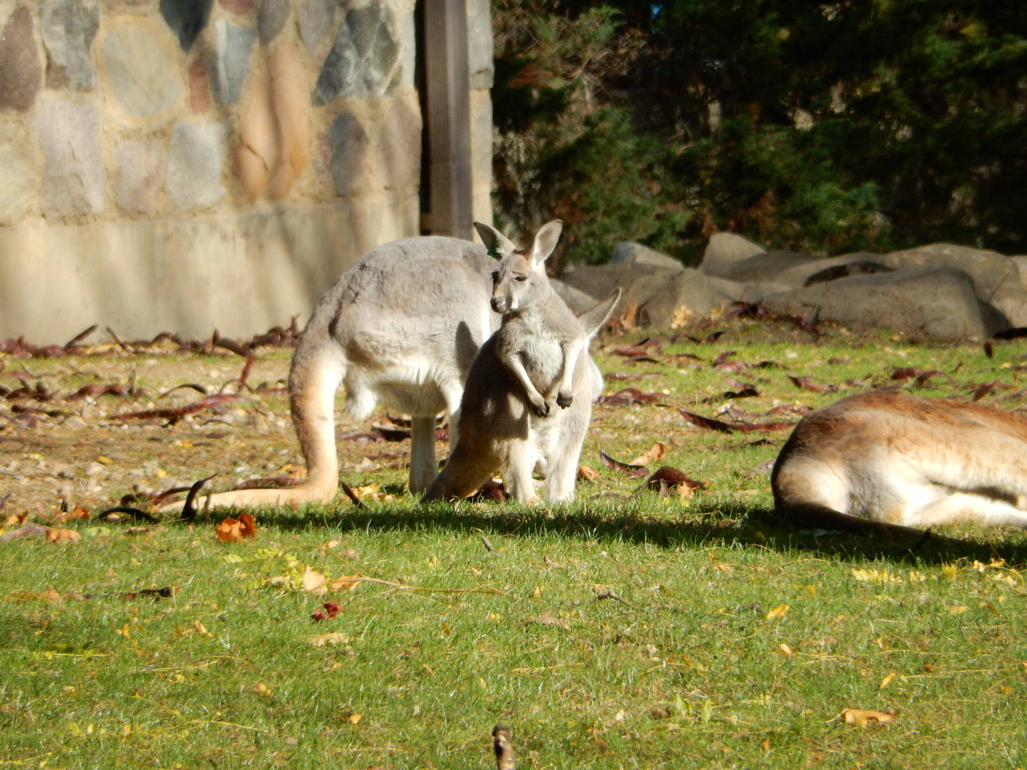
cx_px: 514
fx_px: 16318
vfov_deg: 2.7
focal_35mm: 550
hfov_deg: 3.6
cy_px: 385
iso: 125
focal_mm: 99
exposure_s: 1/250
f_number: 6.3
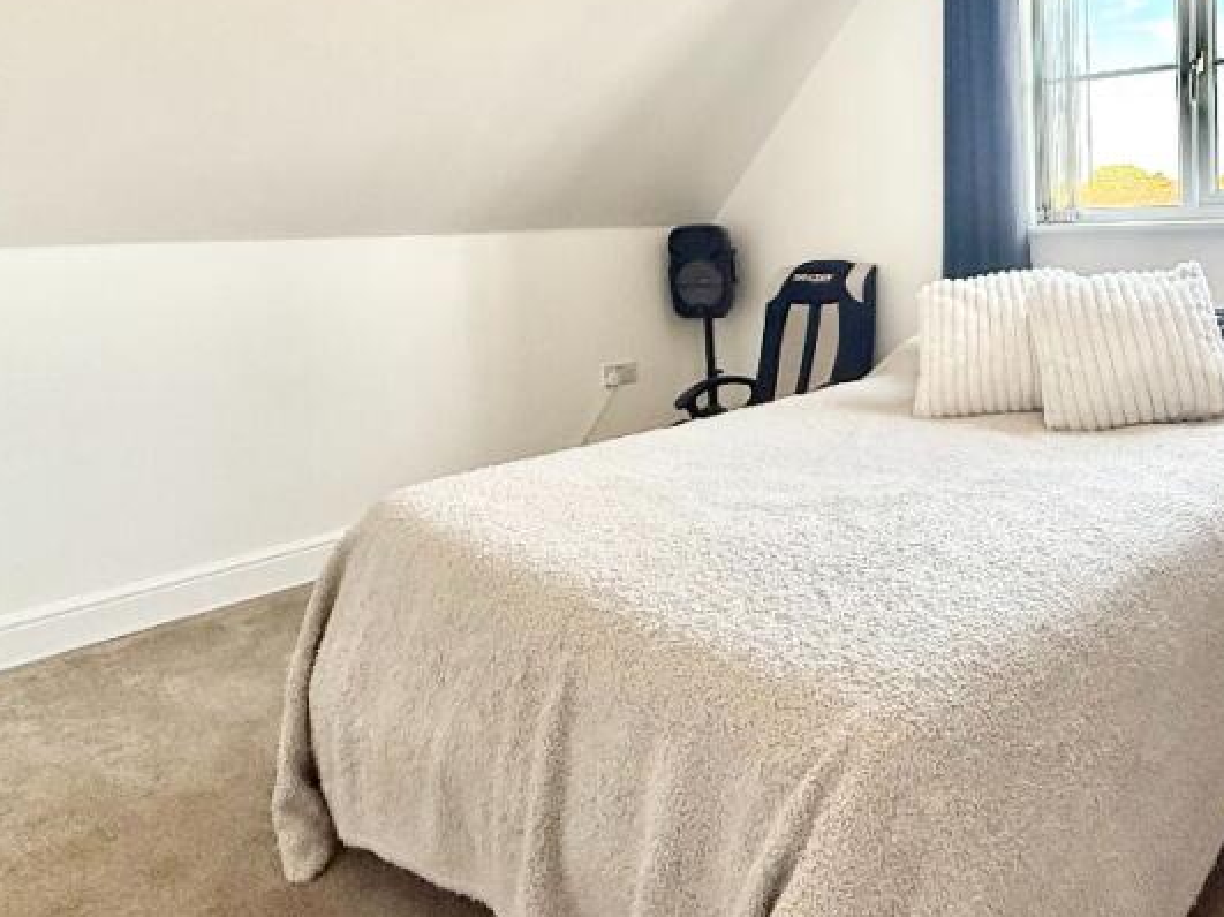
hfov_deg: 60.9
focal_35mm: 27
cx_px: 950
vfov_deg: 49.8
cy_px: 263
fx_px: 954
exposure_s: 1/99
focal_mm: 2.22
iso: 160
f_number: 2.2
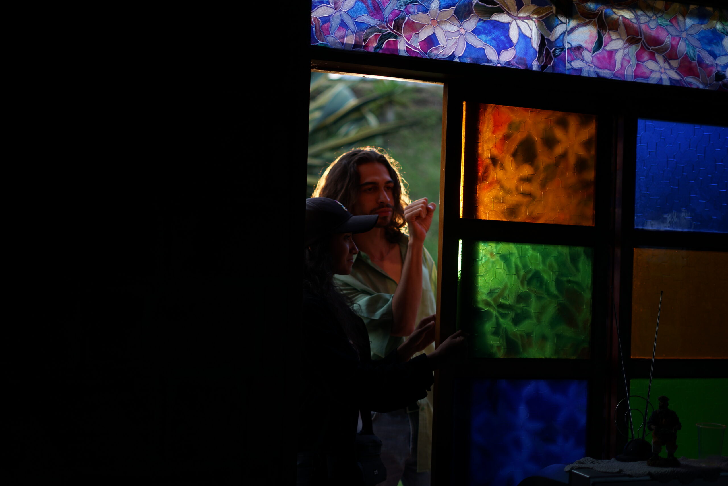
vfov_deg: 27.0
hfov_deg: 39.6
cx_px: 364
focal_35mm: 50
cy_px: 243
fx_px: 1011
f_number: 1.8
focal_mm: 50
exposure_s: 1/320
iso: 160
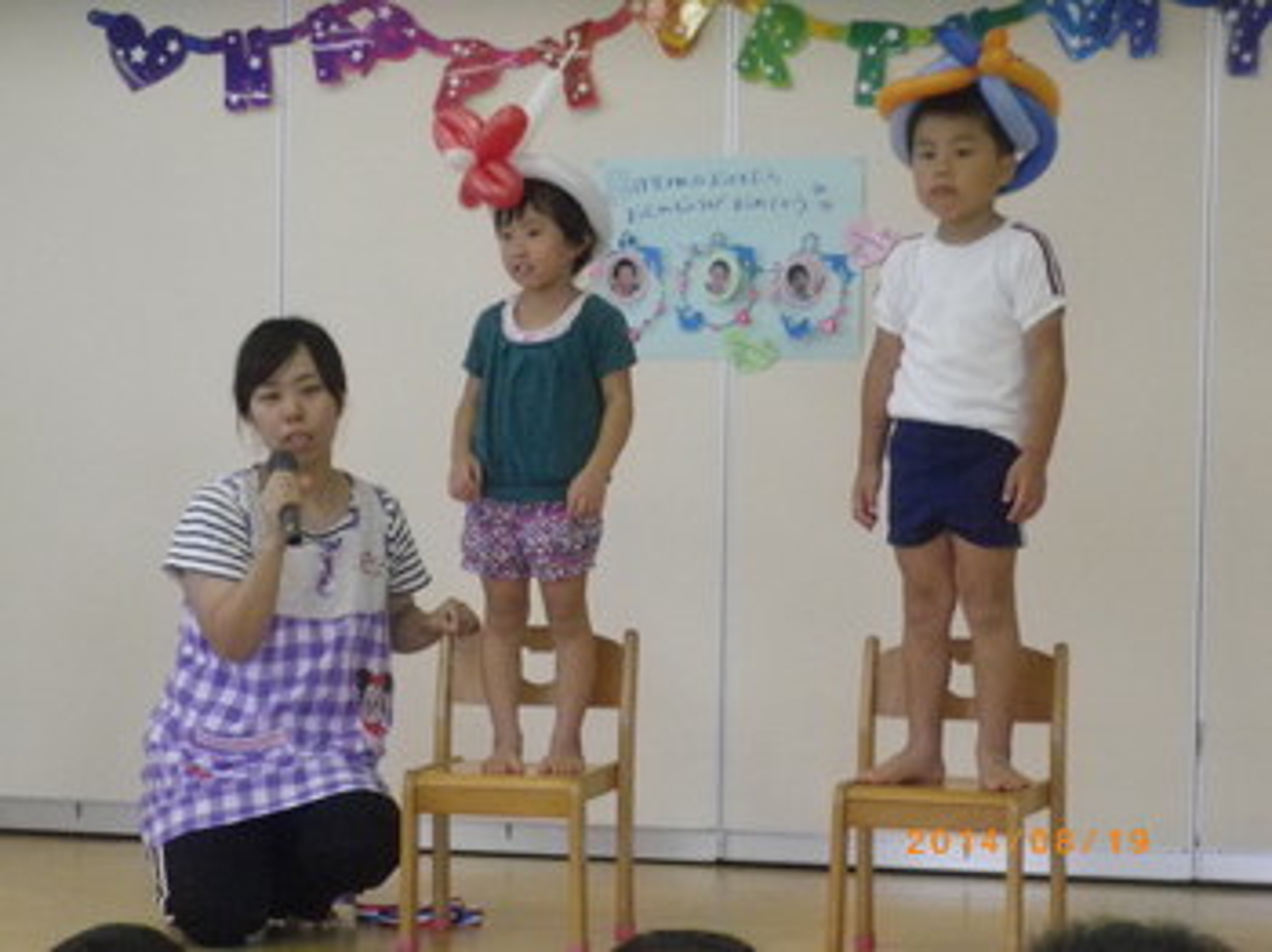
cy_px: 476
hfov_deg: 19.5
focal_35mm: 101
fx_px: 3709
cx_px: 636
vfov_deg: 14.6
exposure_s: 1/100
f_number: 4.8
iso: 800
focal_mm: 18.27
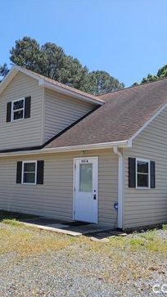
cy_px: 153
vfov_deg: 55.3
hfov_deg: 32.6
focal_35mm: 36
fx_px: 284
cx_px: 61
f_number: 1.8
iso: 16
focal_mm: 6.7
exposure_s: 1/652
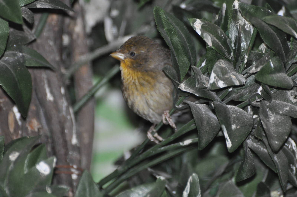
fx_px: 3214
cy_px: 98
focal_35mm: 390
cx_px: 148
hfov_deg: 5.3
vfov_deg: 3.5
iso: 800
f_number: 5.6
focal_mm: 260
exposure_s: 1/60
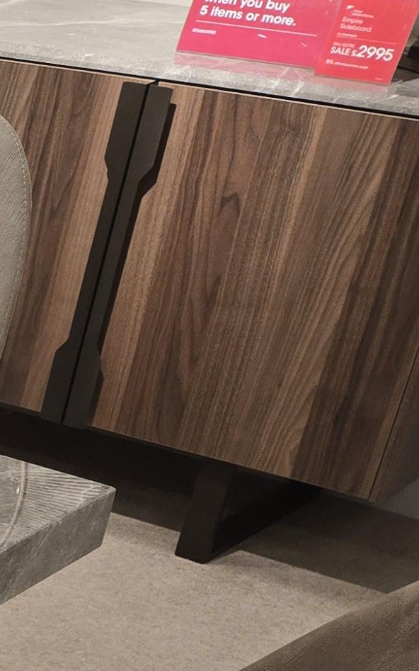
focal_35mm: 103
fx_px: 1882
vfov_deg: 19.6
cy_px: 663
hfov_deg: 9.4
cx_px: -907
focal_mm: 5.4
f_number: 1.8
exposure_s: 1/100
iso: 100
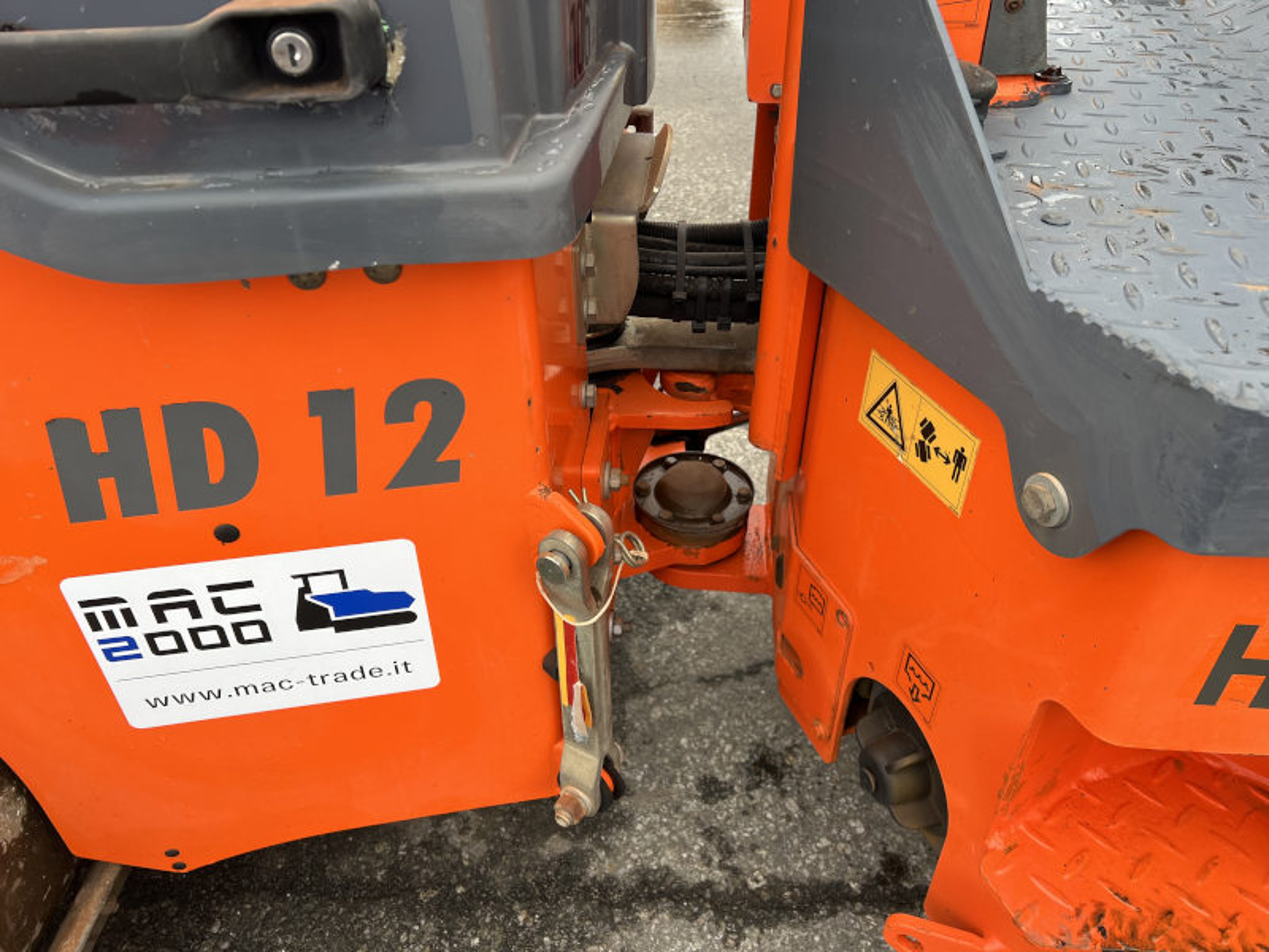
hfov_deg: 67.3
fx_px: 953
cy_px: 476
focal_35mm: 26
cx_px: 634
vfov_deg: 53.1
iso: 50
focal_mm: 5.7
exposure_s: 1/322
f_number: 1.5
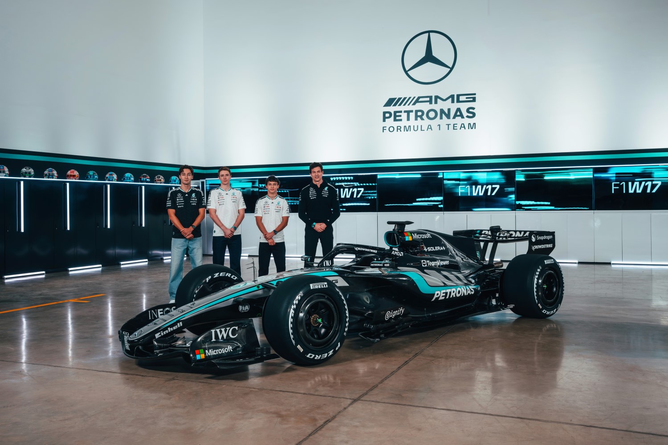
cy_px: 222
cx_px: 334
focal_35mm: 35
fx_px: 649
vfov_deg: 37.9
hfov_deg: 54.4
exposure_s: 1/100
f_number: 6.3
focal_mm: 35
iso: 800
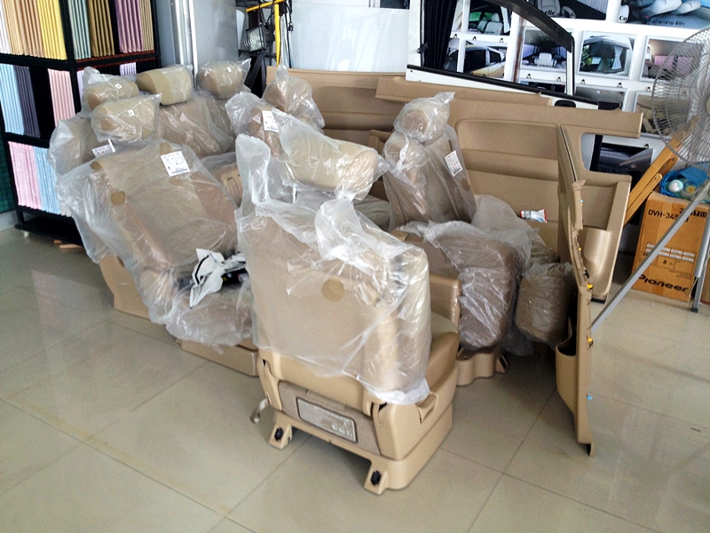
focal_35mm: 35
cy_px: 266
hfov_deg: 52.6
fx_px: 718
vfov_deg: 40.7
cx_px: 355
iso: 80
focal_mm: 4.28
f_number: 2.4
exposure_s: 1/20
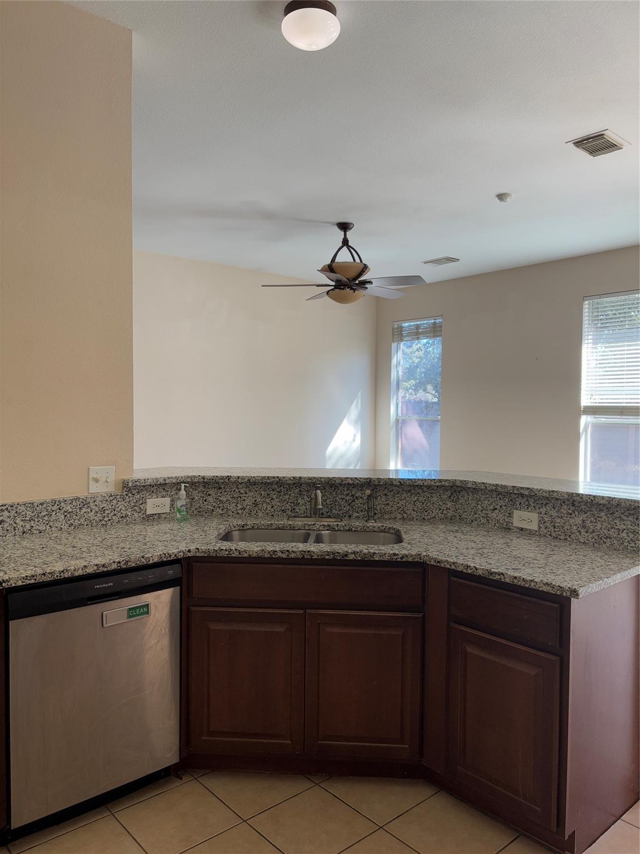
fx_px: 641
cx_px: 320
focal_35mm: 26
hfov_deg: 53.1
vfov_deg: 67.3
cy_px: 427
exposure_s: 1/120
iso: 64
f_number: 1.6
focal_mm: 5.96
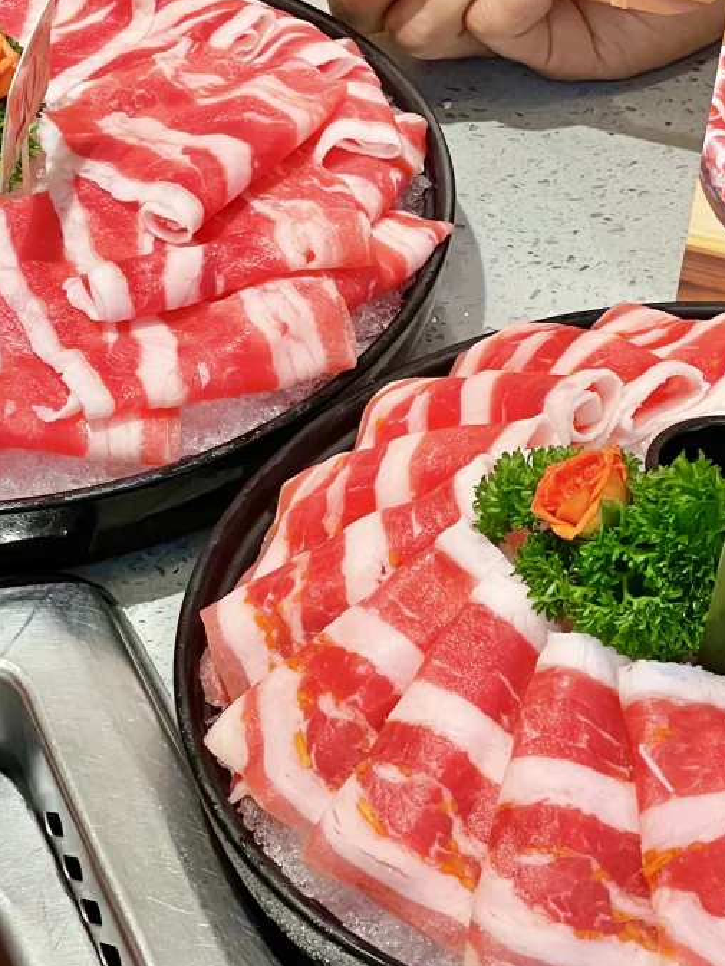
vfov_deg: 14.3
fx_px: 3825
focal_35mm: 137
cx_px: 475
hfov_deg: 10.8
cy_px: 145
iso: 160
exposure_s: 1/50
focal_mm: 7.5
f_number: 2.2
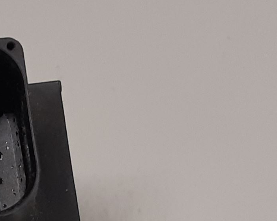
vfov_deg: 20.1
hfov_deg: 23.5
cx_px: -55
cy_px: 215
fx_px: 607
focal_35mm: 74
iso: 100
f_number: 1.7
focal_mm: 3.93
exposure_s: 1/50
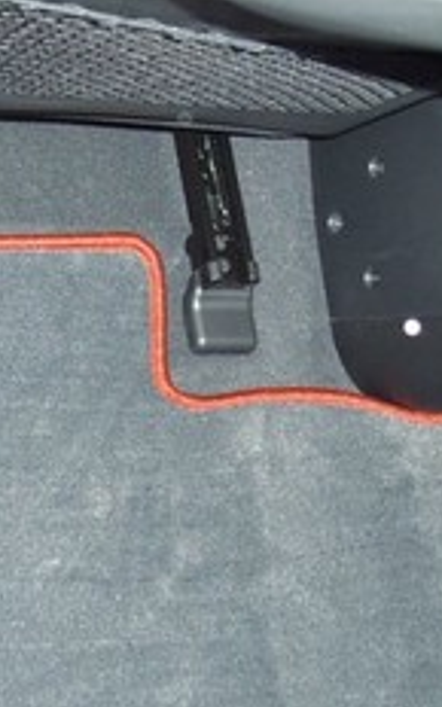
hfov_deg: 18.8
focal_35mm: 69
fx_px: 1330
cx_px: 146
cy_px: 477
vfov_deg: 29.6
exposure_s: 1/50
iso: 214
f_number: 2.7
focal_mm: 6
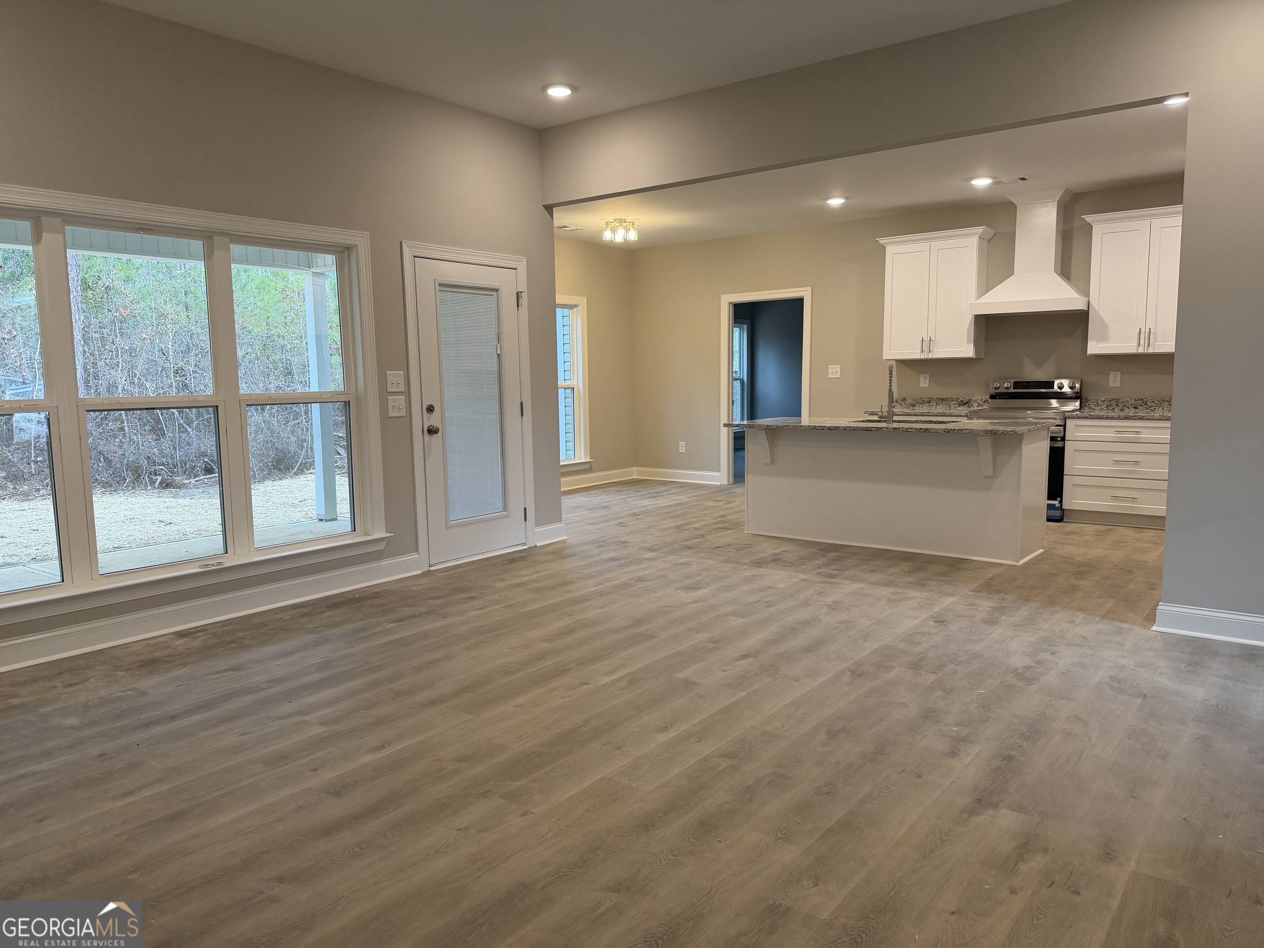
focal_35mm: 24
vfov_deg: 56.8
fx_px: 876
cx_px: 632
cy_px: 474
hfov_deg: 71.6
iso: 200
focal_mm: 6.76
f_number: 1.78
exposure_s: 1/134
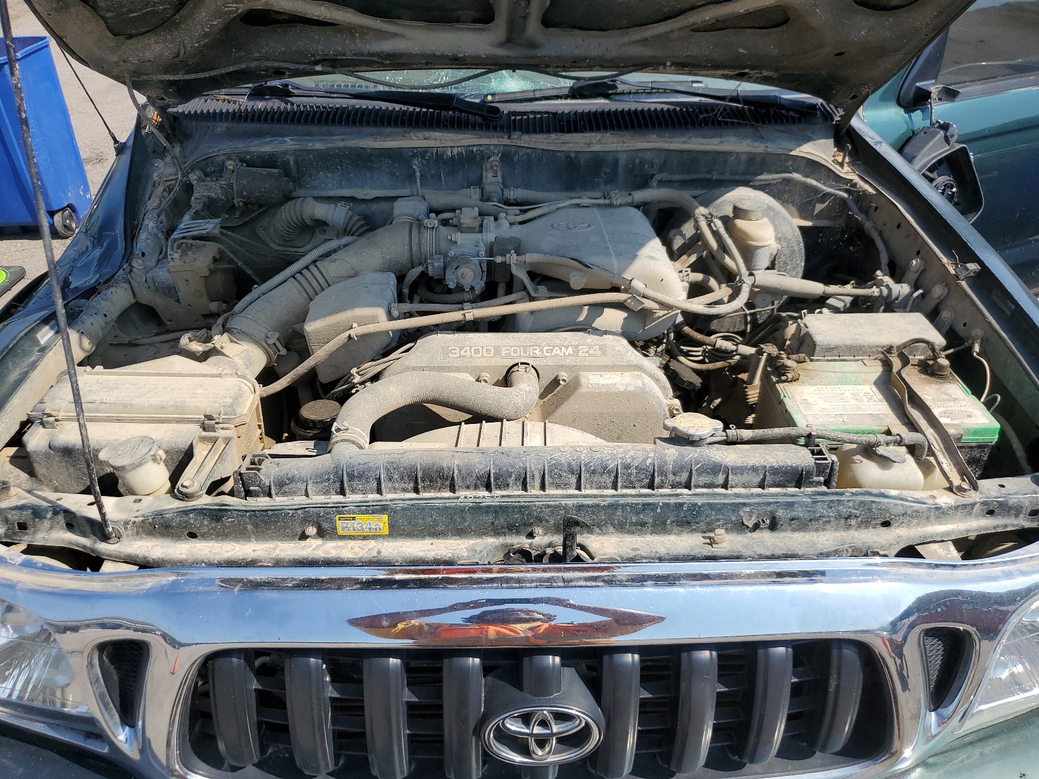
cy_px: 390
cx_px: 520
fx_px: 780
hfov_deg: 67.3
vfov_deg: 53.1
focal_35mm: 26
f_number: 1.5
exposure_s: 1/3333
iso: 50
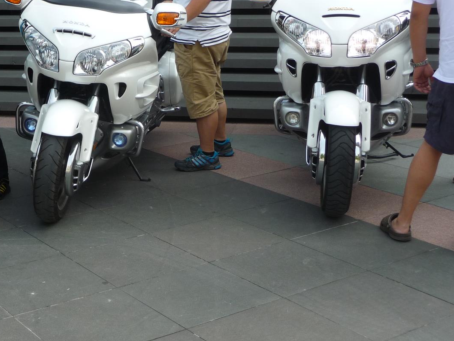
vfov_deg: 22.5
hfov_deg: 29.3
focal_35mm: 65
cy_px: 118
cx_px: 113
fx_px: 853
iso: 100
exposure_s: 1/200
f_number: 4
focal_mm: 7.1
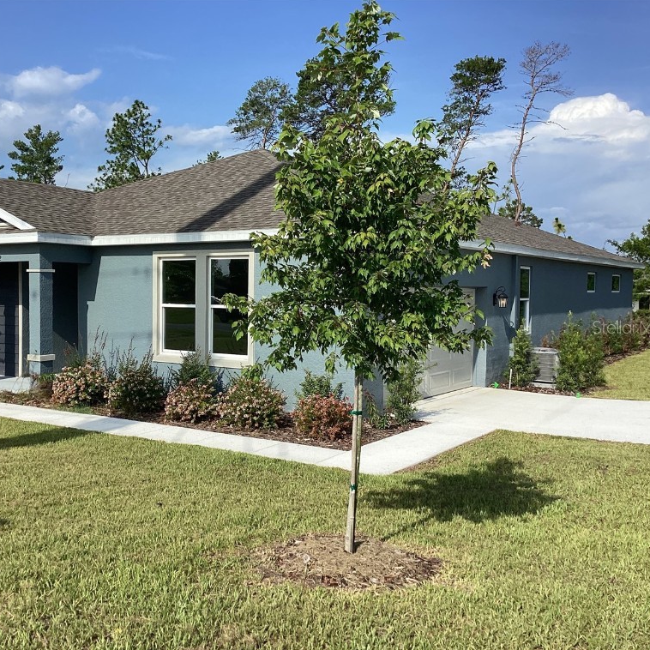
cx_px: 234
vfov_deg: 44.9
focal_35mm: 37
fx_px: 786
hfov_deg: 44.5
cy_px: 327
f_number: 2.4
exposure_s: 1/1481
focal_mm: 3.3
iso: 25
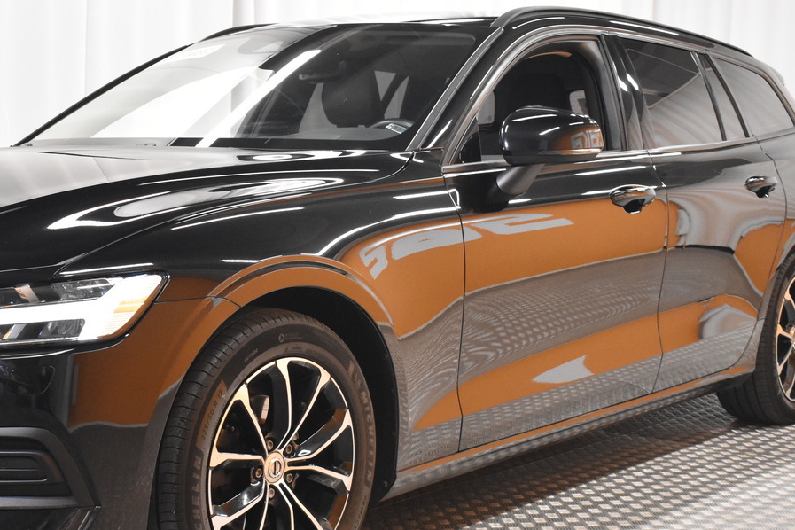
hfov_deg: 30.6
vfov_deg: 20.9
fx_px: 1435
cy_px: 345
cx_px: 241
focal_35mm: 65
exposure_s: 1/40
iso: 2200
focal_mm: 24
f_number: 3.8
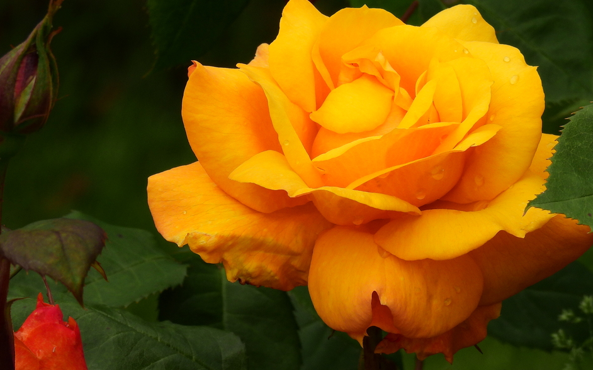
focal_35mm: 504
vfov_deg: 2.6
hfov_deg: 4.2
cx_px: 369
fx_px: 8146
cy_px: 174
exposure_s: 1/800
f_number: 5
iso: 100
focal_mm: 62.5
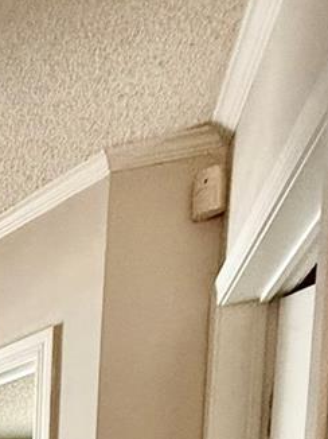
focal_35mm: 66
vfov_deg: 22.0
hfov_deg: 16.5
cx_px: -340
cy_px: 729
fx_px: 835
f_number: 2.2
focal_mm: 2.22
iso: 640
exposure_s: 1/60
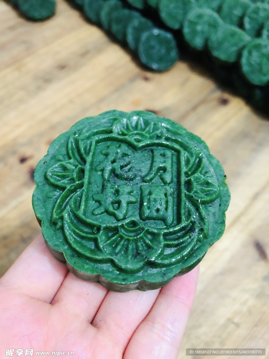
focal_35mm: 28
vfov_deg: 63.4
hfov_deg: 49.7
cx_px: 134
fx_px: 290
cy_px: 180
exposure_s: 1/5
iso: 80
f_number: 1.8
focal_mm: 3.99
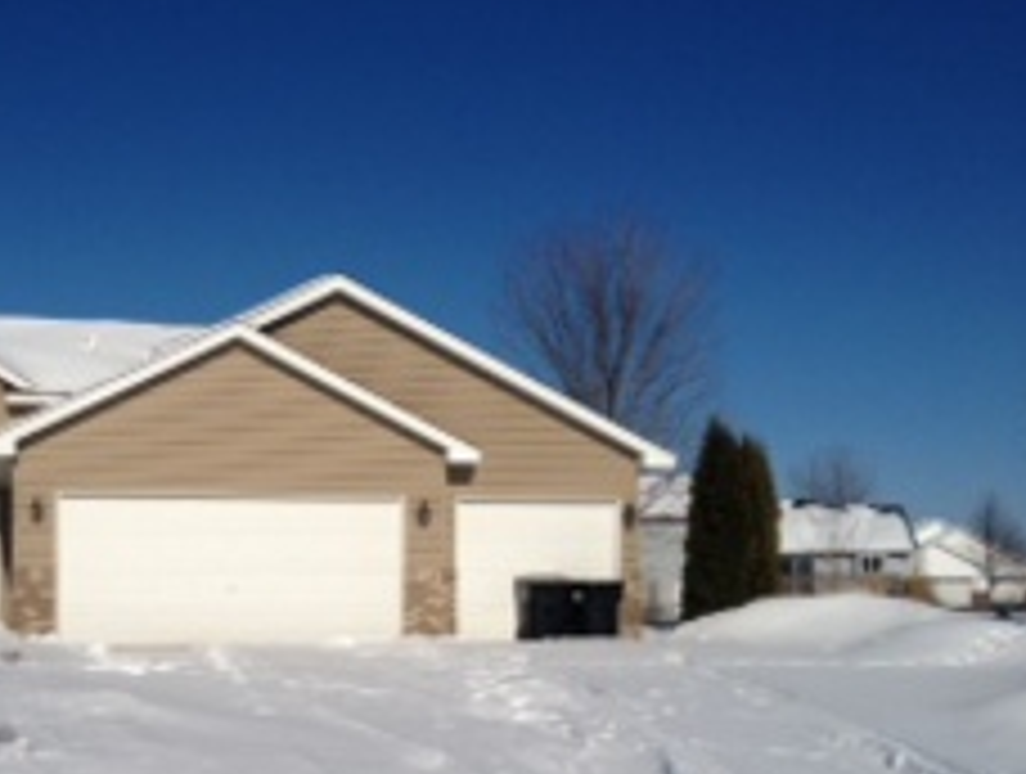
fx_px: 1574
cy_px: 558
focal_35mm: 53
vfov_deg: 27.3
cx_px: 261
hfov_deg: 35.3
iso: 50
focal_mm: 4.28
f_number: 2.4
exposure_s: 1/6944
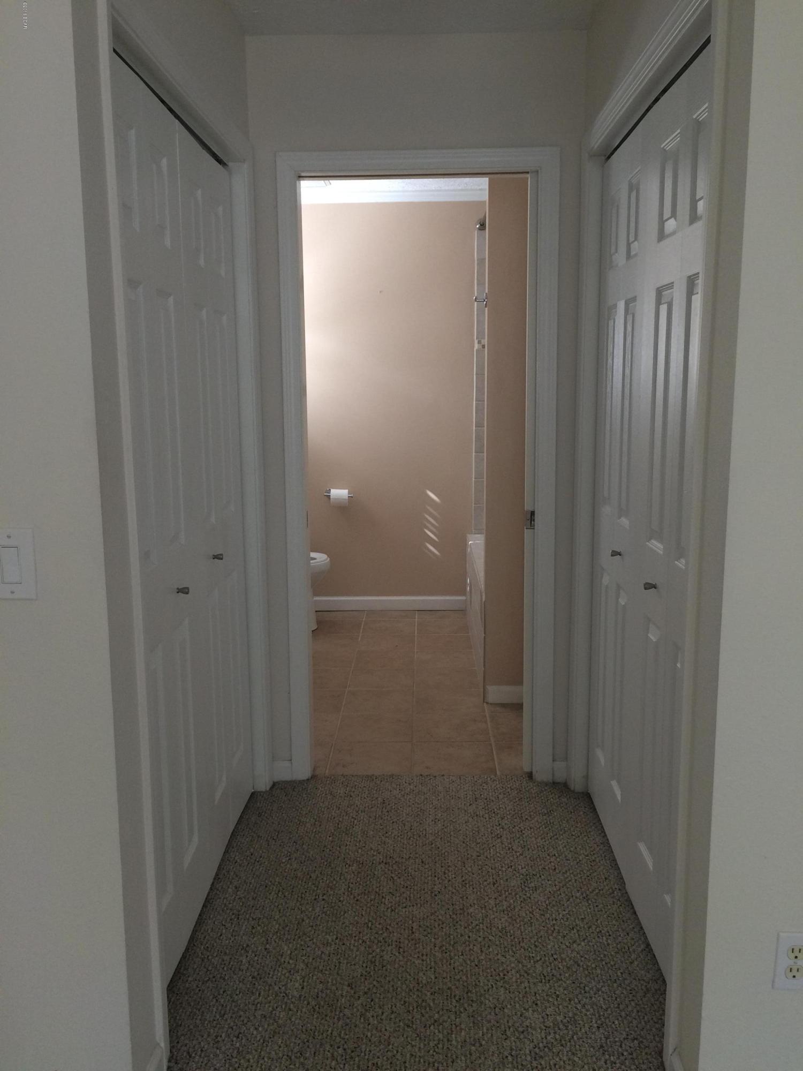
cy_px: 536
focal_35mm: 29
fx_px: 897
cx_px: 402
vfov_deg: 61.7
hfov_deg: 48.2
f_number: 2.2
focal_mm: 4.15
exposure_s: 1/30
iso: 100
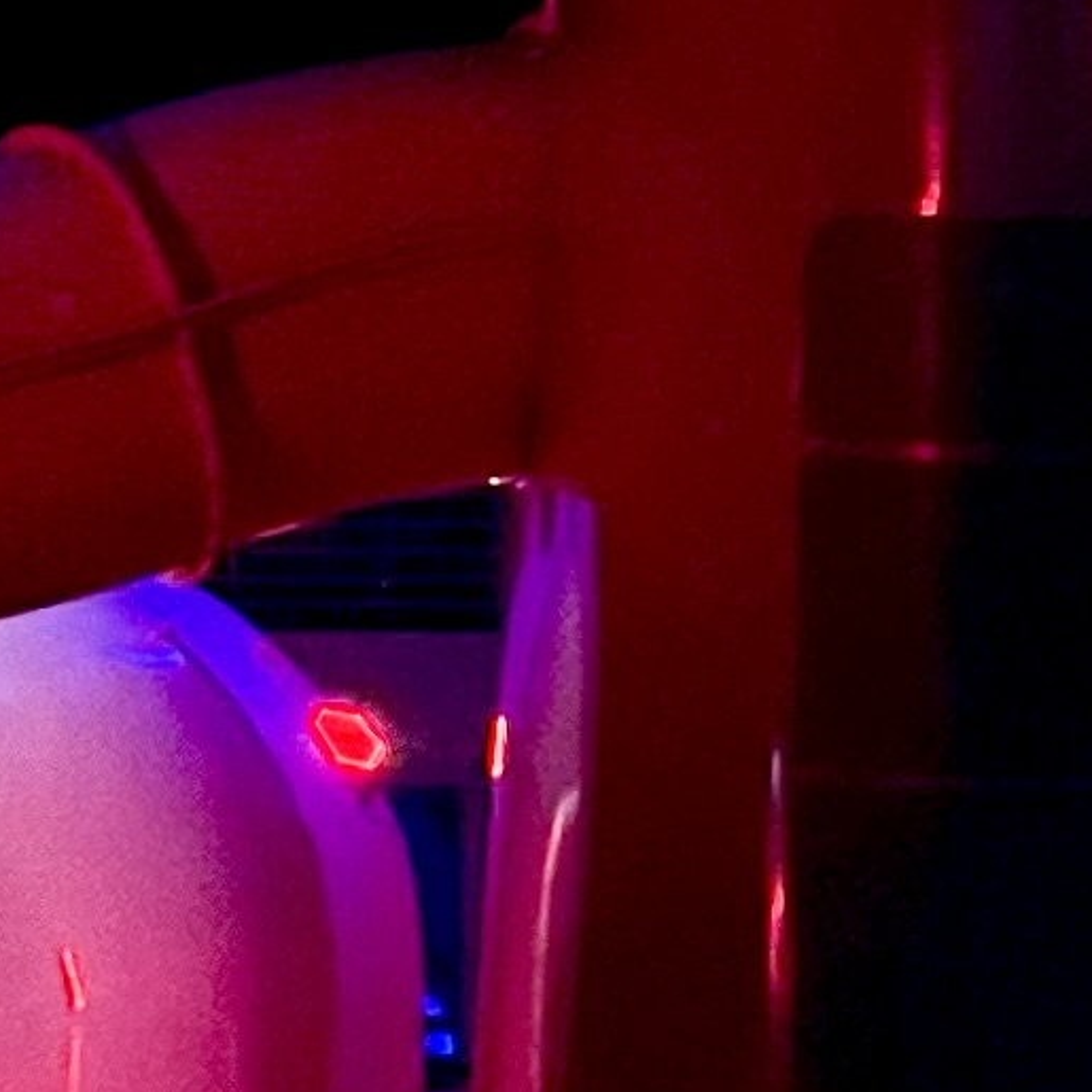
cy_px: 1077
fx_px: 18702
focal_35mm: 524
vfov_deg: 3.3
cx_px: 2837
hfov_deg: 3.3
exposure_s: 1/99
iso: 80
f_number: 2.8
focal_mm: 9
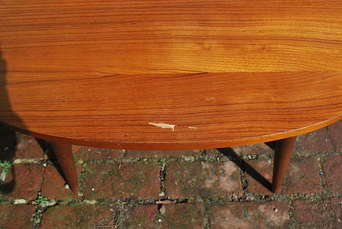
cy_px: 114
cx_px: 171
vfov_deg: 40.1
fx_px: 314
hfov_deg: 57.2
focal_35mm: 33
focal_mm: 22
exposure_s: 1/200
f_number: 7.1
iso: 100
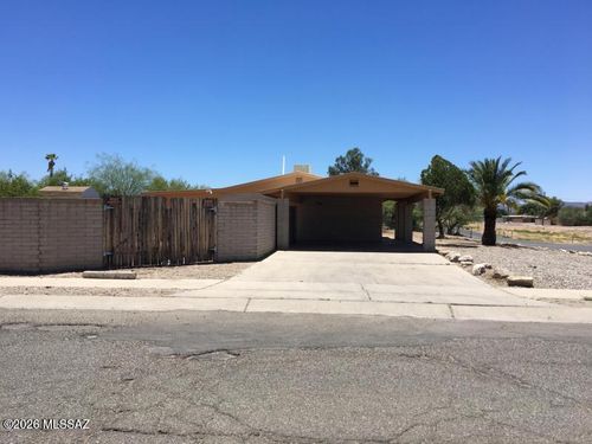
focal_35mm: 29
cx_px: 296
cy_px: 222
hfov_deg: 61.7
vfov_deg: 48.2
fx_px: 496
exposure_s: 1/2198
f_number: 2.2
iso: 25
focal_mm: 4.15
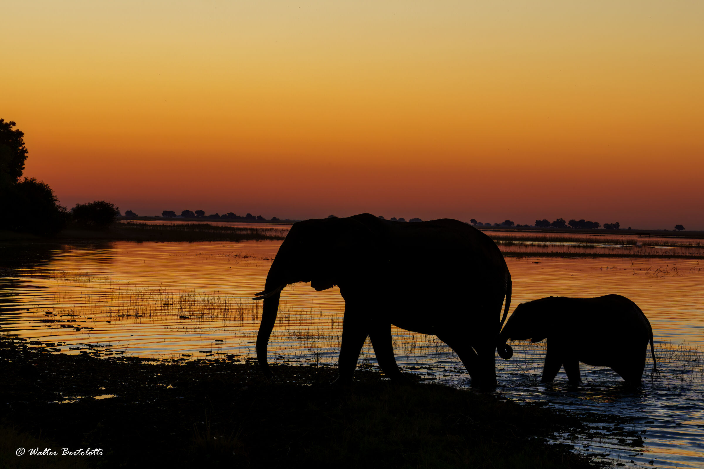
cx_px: 352
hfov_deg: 18.9
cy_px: 234
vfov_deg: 12.7
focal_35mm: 108
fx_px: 2112
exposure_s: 1/400
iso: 250
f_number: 7.1
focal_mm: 108
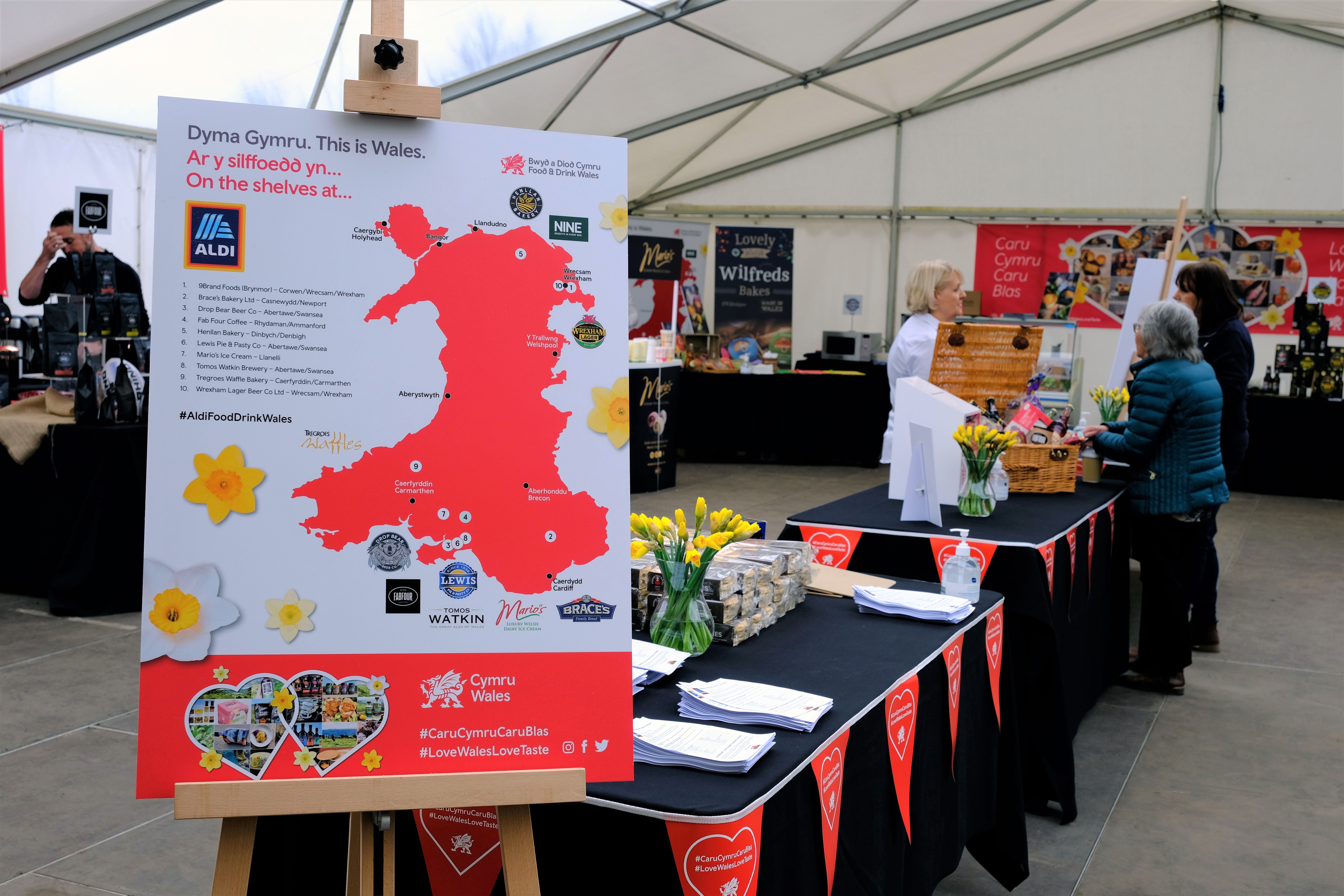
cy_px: 448
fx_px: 1531
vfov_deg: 32.6
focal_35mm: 41
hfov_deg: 47.4
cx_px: 672
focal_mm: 27.4
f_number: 5.6
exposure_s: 1/160
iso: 400
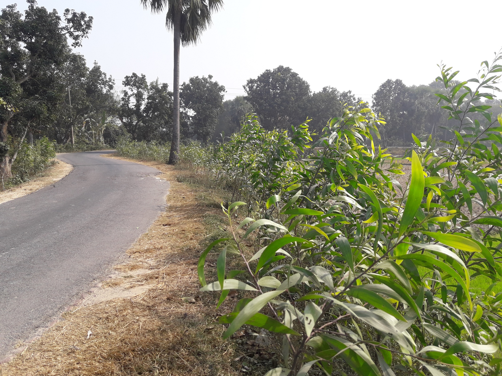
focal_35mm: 28
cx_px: 251
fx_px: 406
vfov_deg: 49.7
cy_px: 188
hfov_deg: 63.4
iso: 40
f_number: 1.9
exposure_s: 1/1114
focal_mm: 3.7
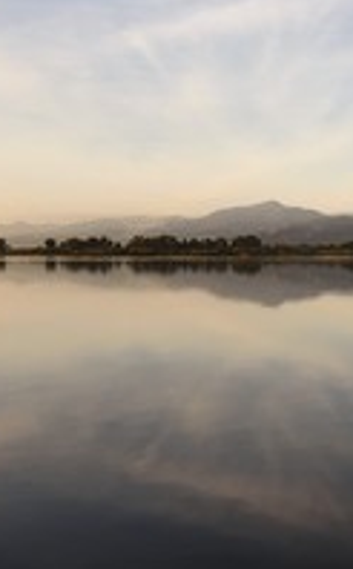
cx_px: 565
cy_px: 299
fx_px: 804
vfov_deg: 38.9
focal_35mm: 52
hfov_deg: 20.3
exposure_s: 1/320
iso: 400
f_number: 8
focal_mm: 24
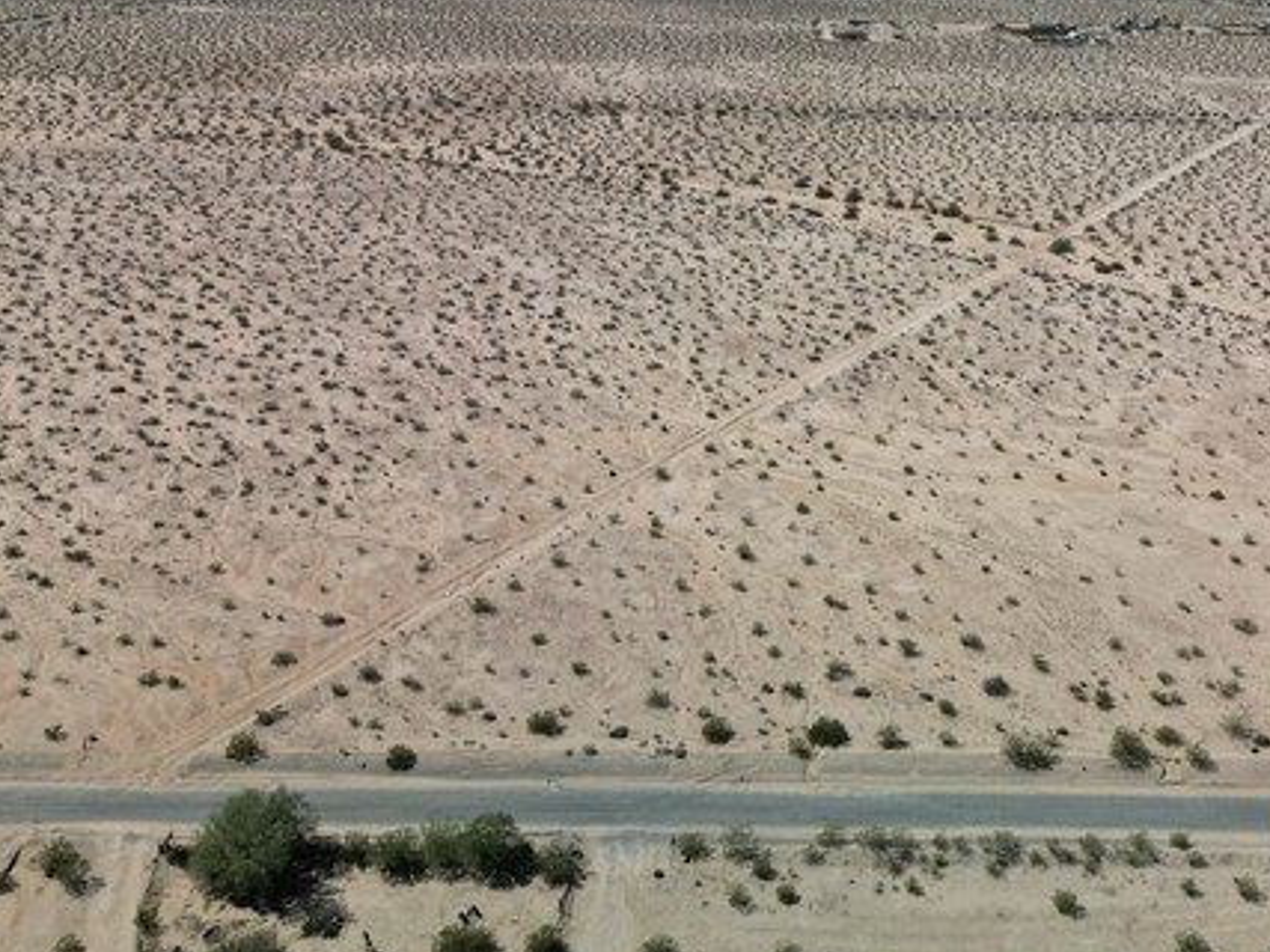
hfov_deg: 50.0
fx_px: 1320
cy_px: 318
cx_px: 898
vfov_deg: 39.2
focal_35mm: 36
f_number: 1.7
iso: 100
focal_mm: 6.72
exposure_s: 1/640
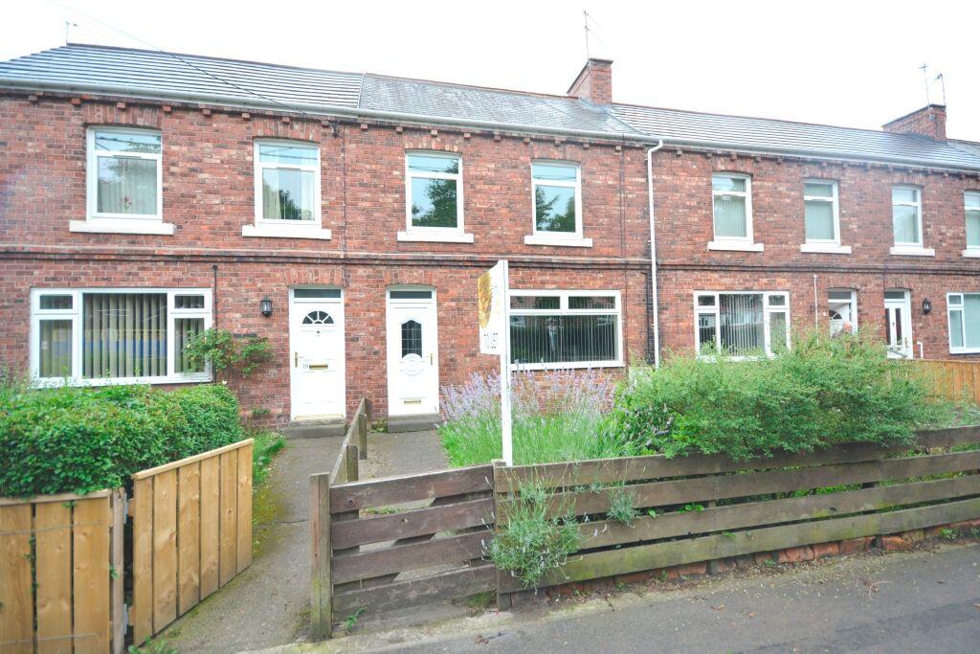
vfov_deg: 72.1
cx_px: 490
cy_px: 327
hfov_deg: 95.0
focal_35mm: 16
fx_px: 449
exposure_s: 1/125
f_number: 5.6
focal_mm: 11
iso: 280
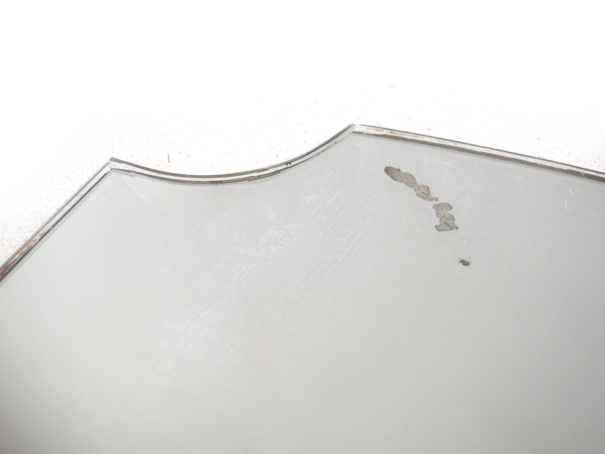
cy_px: 227
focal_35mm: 66
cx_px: 302
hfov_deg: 29.4
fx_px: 1154
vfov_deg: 22.3
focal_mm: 33
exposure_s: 1/80
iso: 1000
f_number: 5
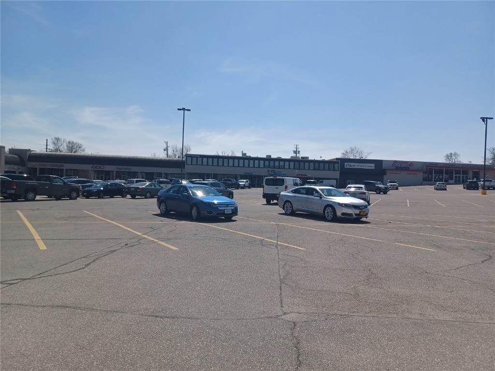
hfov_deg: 69.4
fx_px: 357
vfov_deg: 54.9
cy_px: 186
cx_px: 248
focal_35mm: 25
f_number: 1.8
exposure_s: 1/752
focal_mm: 4.6
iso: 32
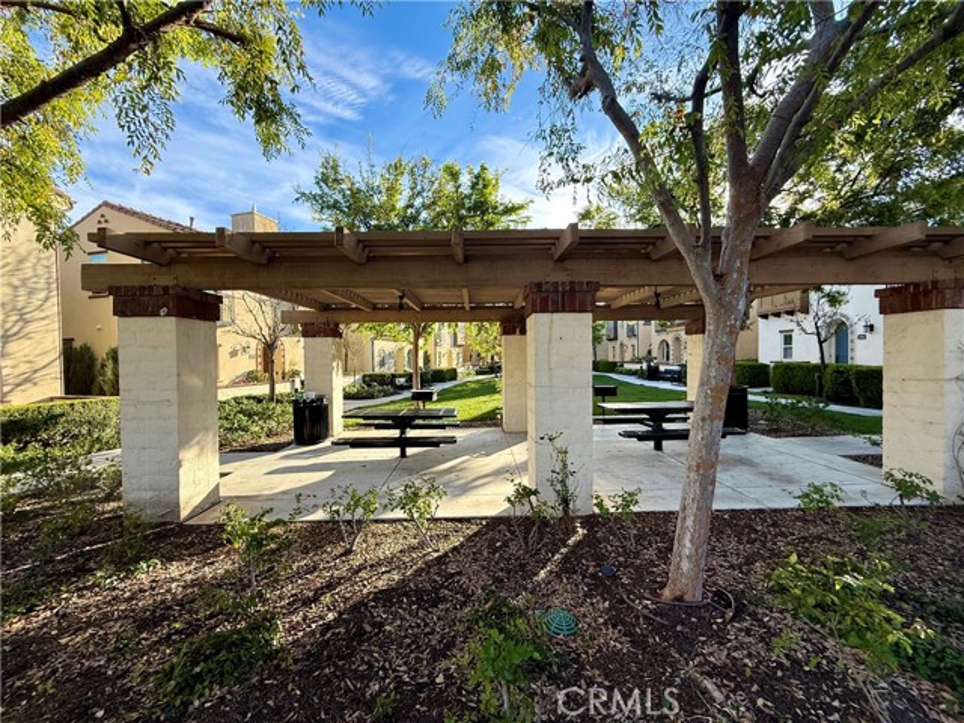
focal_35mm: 14
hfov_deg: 102.1
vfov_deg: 85.7
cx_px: 482
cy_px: 362
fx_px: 390
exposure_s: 1/535
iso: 64
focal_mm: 2.22
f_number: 2.2
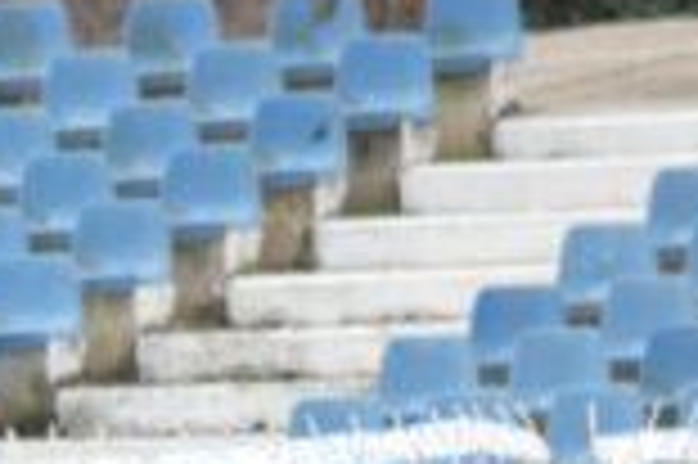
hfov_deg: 1.1
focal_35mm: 1829
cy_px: 716
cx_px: -374
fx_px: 35424
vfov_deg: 0.8
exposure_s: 1/800
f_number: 5.6
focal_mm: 300
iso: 1600
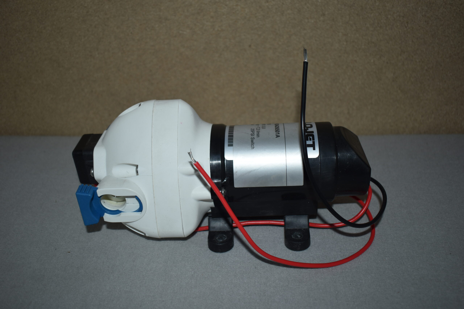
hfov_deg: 53.1
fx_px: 464
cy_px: 154
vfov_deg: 36.9
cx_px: 232
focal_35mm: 36
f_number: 3.8
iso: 160
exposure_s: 1/80
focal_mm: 24
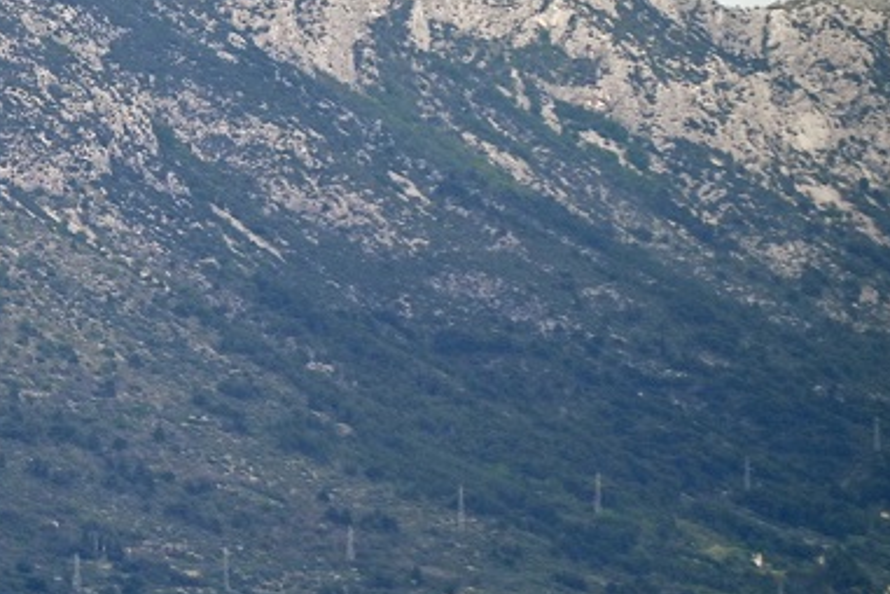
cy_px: 353
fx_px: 18515
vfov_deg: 1.8
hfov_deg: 2.8
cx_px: -9
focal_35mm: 749
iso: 400
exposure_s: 1/1000
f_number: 5.6
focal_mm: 300
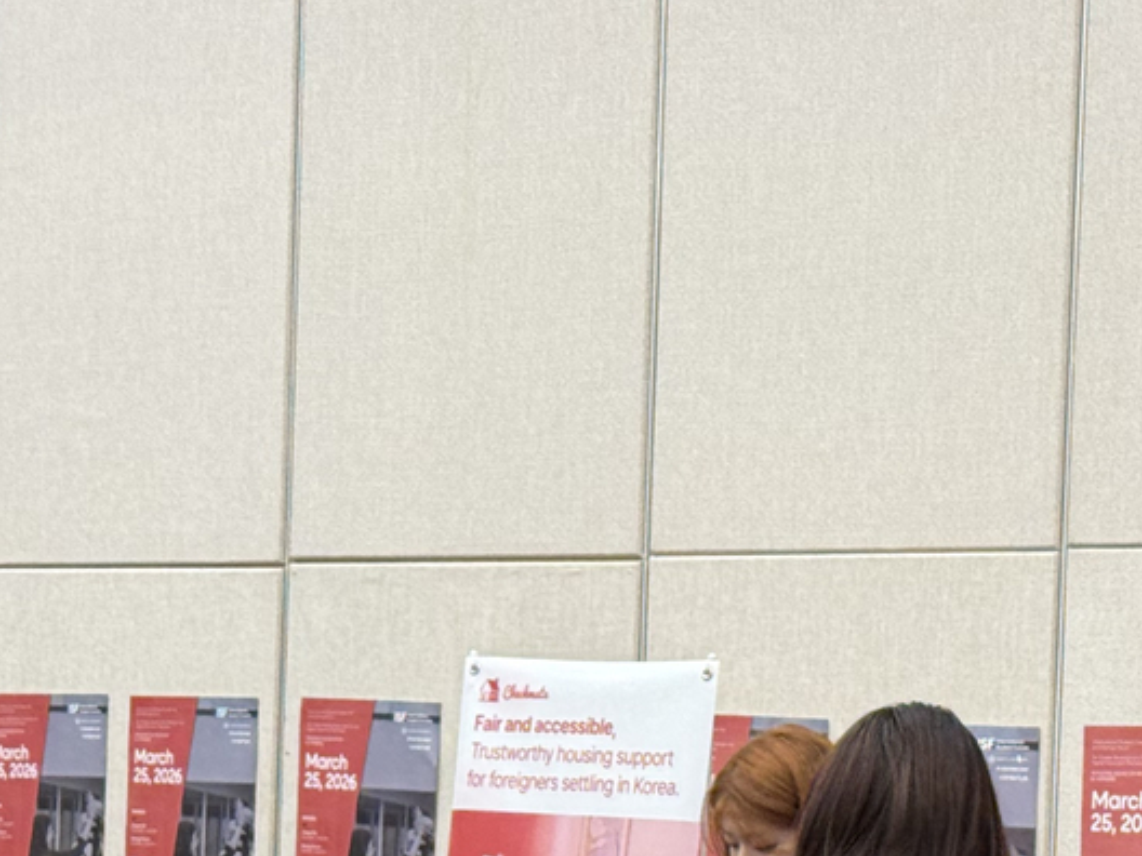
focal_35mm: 131
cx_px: 928
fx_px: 4322
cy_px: 912
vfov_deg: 11.2
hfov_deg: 15.0
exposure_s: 1/60
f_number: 1.78
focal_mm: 6.76
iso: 100
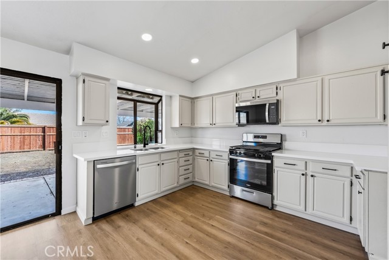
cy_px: 130
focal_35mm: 14
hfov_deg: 104.2
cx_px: 194
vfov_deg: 81.2
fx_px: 151
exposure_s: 1/8
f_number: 7.1
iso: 320
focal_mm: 14
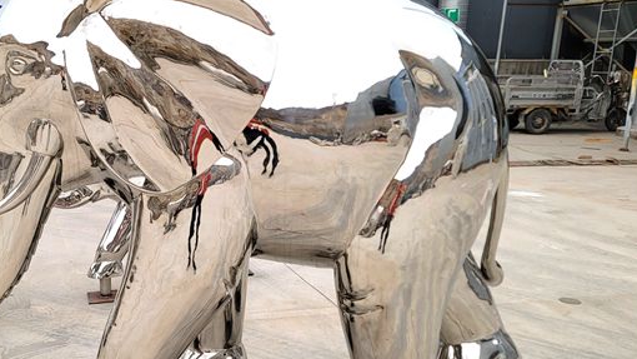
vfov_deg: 29.0
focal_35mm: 41
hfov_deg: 48.2
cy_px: 194
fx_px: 693
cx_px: 192
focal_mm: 6.7
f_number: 1.8
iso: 16
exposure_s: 1/334
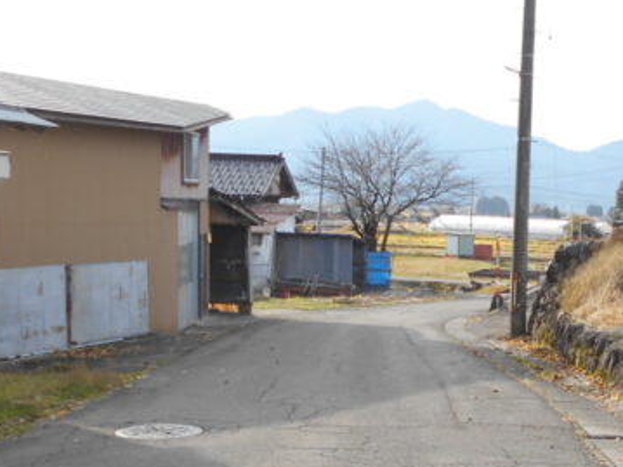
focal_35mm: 58
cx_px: 545
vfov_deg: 25.0
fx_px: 1044
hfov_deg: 31.9
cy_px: 333
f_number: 3.2
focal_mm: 4.6
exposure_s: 1/250
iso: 80
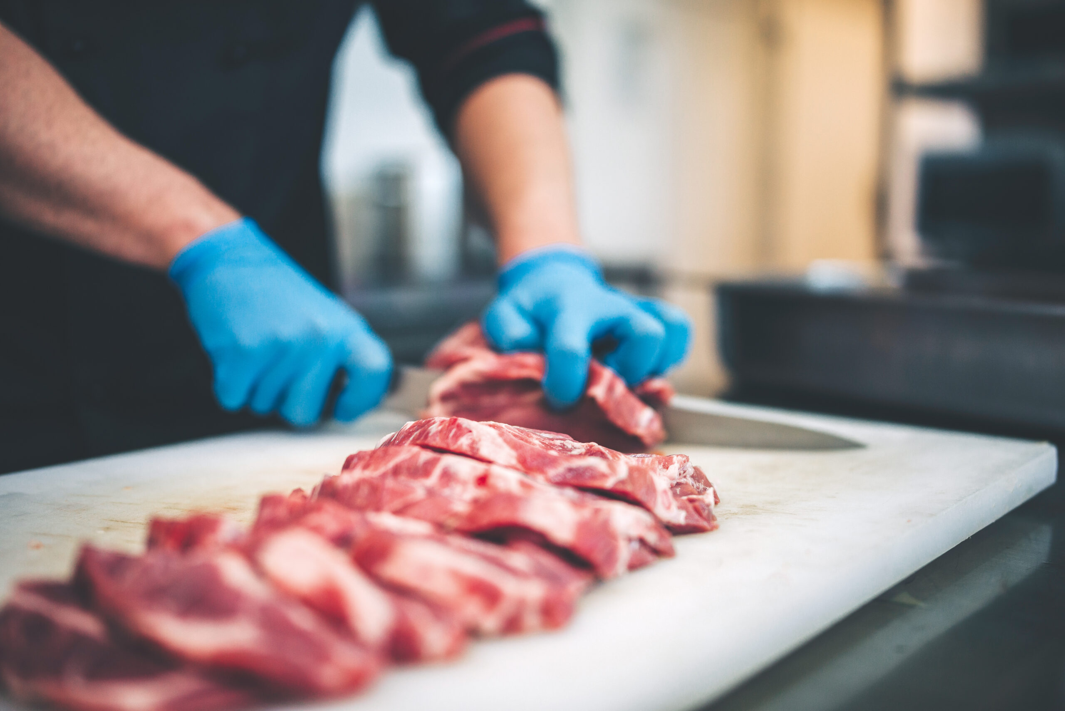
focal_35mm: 35
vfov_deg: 37.9
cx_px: 532
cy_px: 356
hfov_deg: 54.4
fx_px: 1036
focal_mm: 35
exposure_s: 1/400
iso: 500
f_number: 1.4
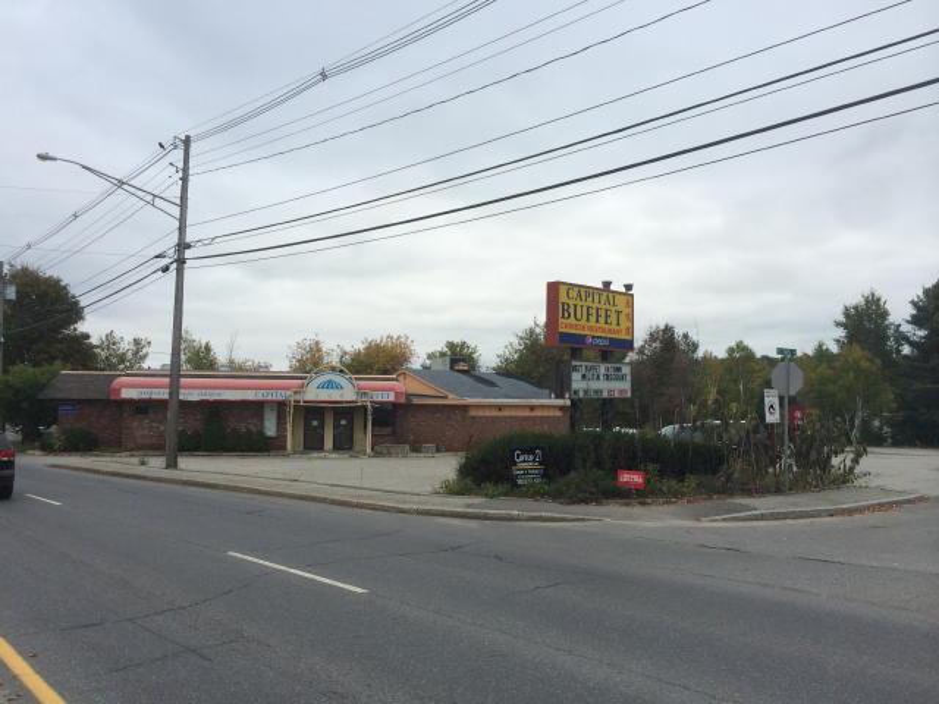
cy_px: 352
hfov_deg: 60.0
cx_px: 470
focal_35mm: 30
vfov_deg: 46.8
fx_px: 814
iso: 32
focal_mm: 4.12
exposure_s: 1/547
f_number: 2.2
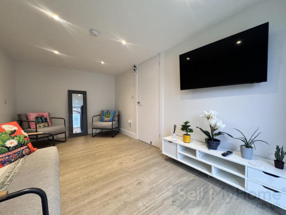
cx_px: 143
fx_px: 116
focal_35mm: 14
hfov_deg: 102.1
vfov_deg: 85.7
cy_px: 108
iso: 250
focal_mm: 2.22
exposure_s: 1/99
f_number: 2.2
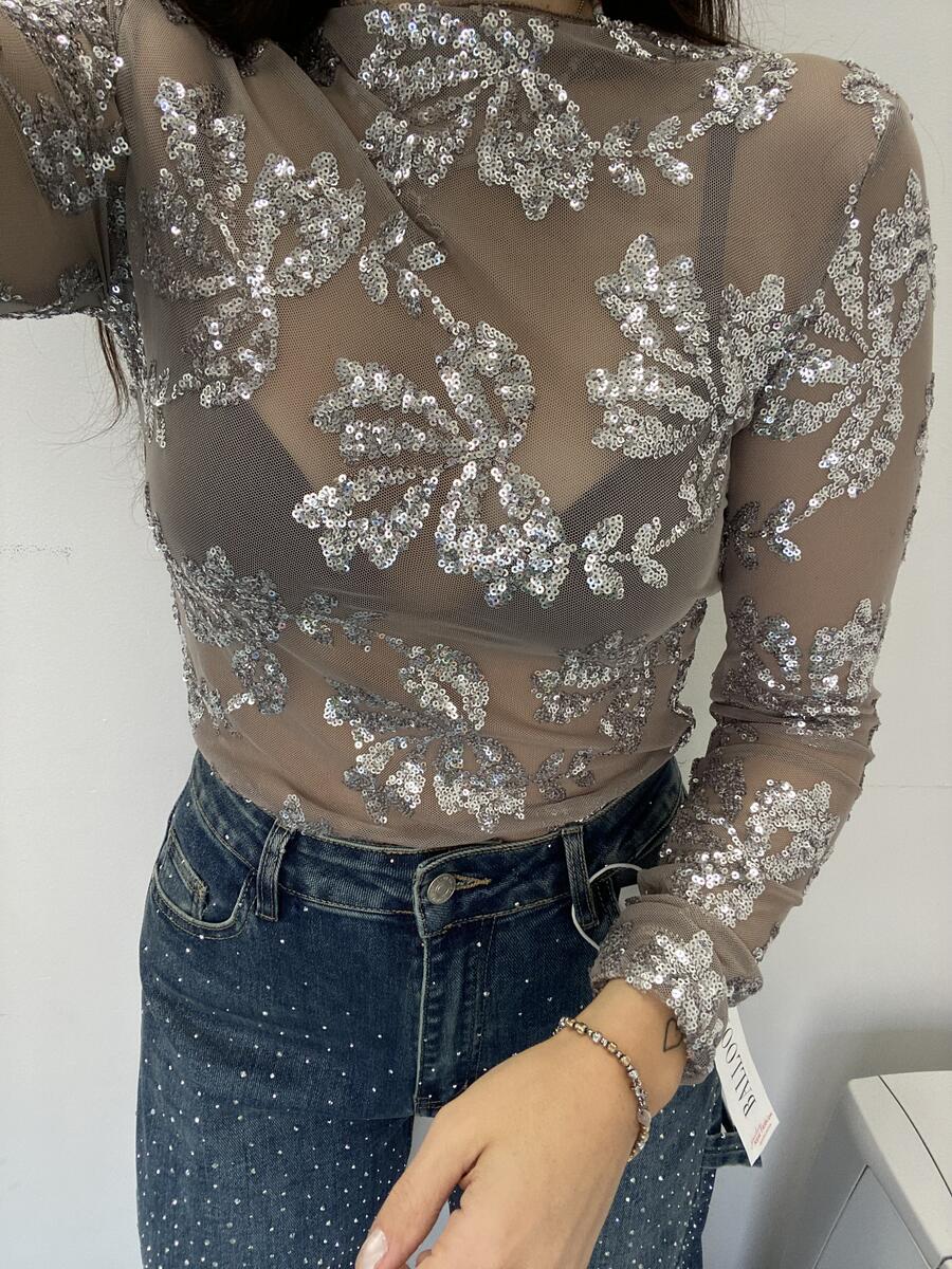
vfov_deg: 73.9
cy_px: 634
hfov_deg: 58.9
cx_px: 476
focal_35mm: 23
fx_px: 843
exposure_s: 1/77
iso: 100
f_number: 2.2
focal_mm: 2.71
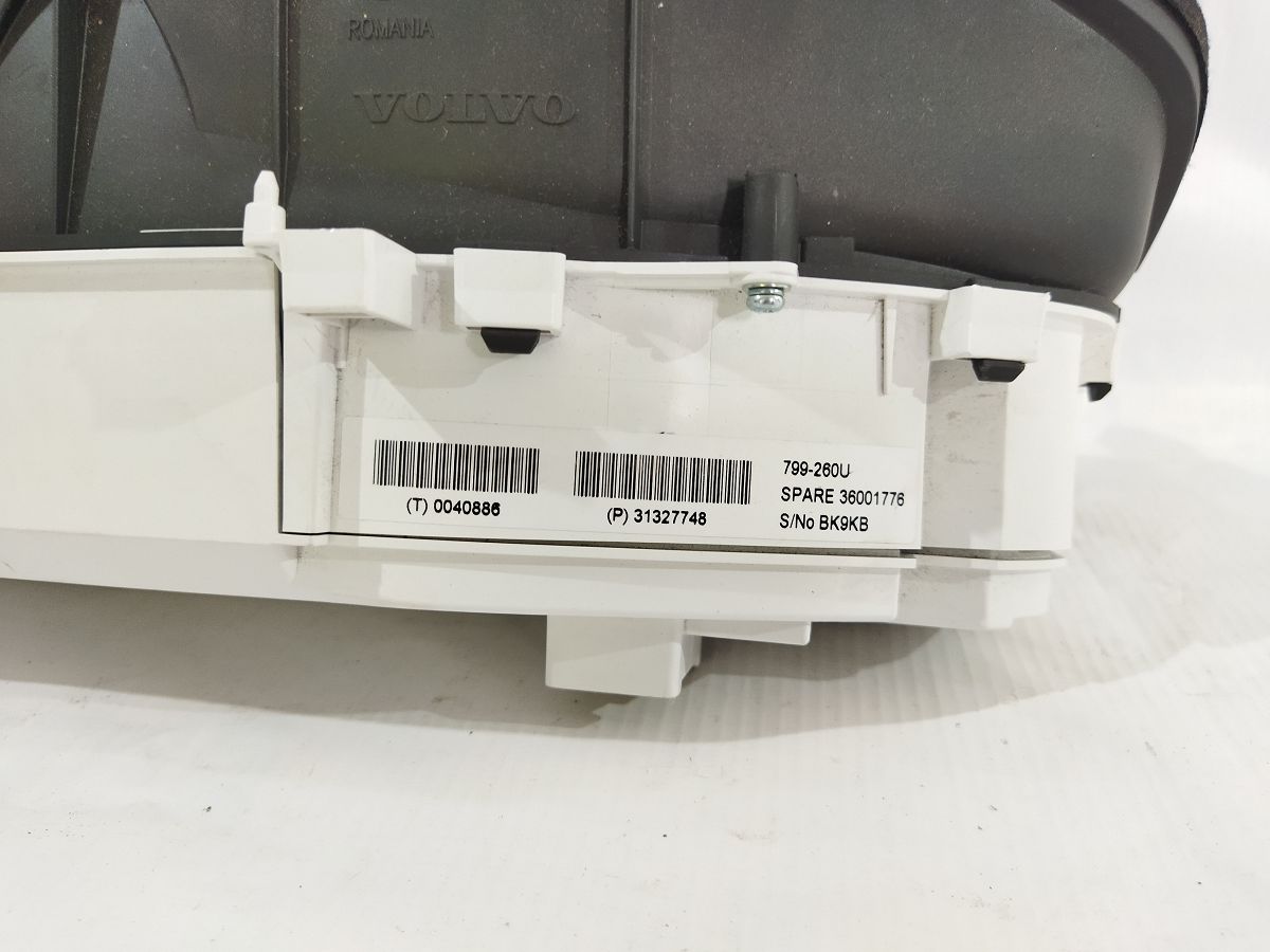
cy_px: 476
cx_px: 635
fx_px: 991
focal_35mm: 27
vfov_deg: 51.4
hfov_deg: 65.3
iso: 236
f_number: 1.79
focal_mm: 4.71
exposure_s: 1/50
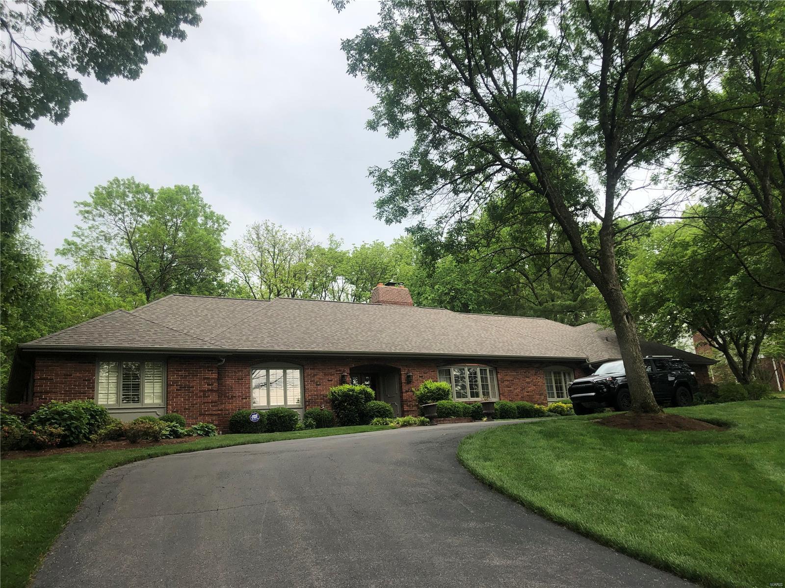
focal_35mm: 28
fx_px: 635
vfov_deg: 49.7
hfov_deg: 63.4
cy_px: 294
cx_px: 392
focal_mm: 4
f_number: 1.8
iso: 20
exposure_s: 1/540
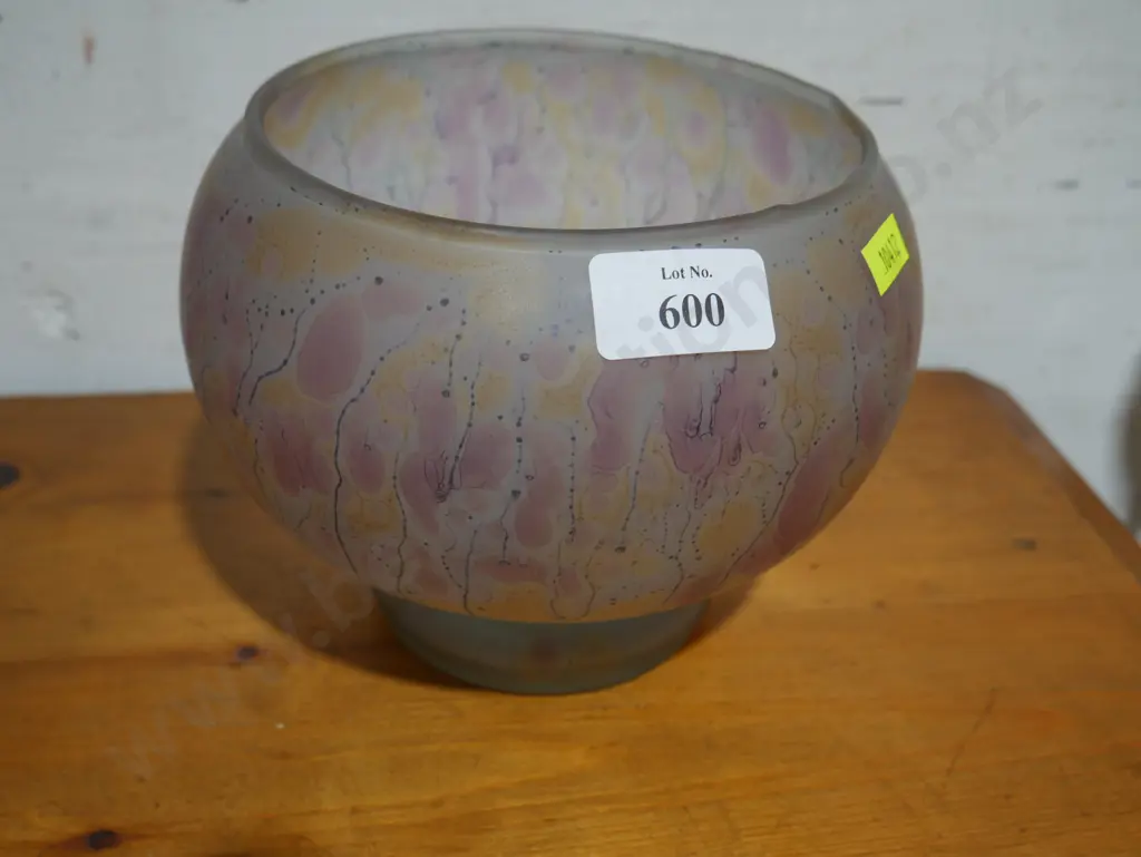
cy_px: 428
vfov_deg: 34.4
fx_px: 1385
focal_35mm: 42
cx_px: 570
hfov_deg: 44.8
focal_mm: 21
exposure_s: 1/60
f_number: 4.6
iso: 320
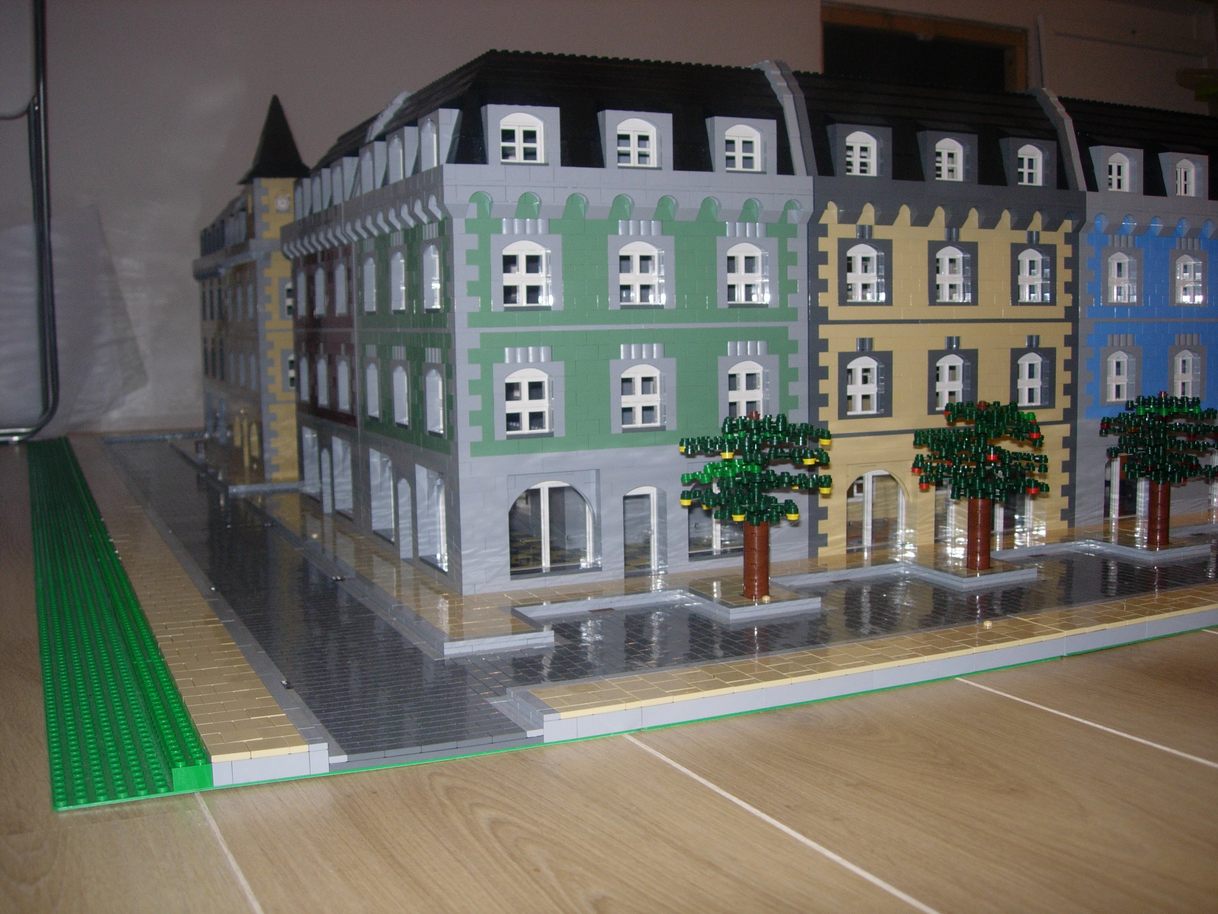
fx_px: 1337
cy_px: 457
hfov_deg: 49.0
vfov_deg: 37.7
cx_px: 609
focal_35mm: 38
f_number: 2.8
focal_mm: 7.8
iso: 79
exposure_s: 1/64
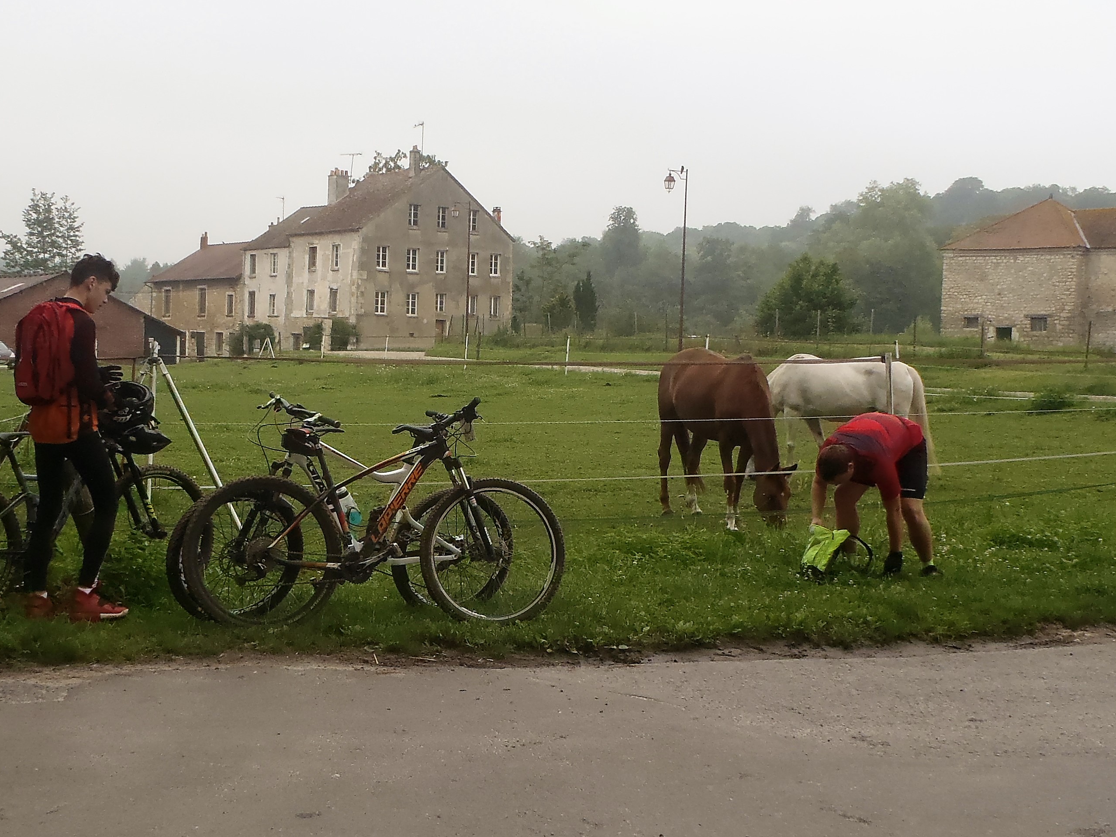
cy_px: 449
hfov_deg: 40.4
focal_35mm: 47
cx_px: 492
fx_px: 1515
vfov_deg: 30.9
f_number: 3.9
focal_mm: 5
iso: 125
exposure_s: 1/500
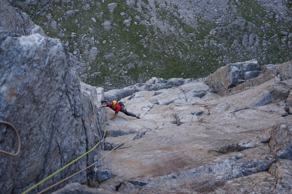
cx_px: 146
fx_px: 340
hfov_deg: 46.4
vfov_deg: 31.9
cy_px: 97
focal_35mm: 42
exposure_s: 1/160
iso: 100
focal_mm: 28
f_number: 4.5
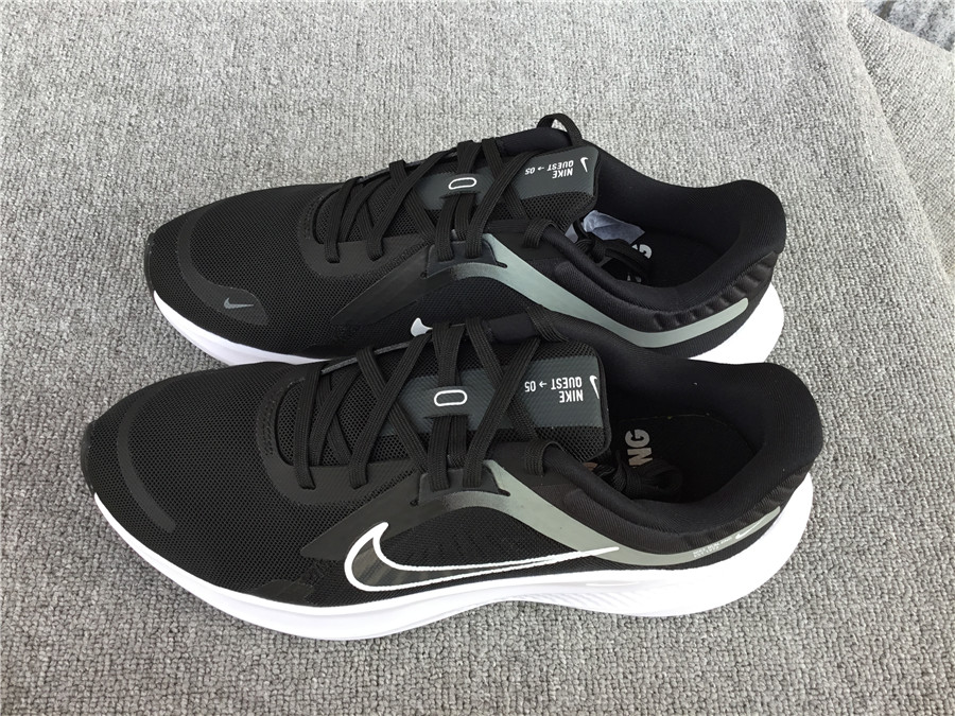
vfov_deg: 45.4
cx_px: 478
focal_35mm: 31
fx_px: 855
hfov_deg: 58.4
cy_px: 358
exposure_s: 1/100
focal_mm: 3.3
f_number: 2.4
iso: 25
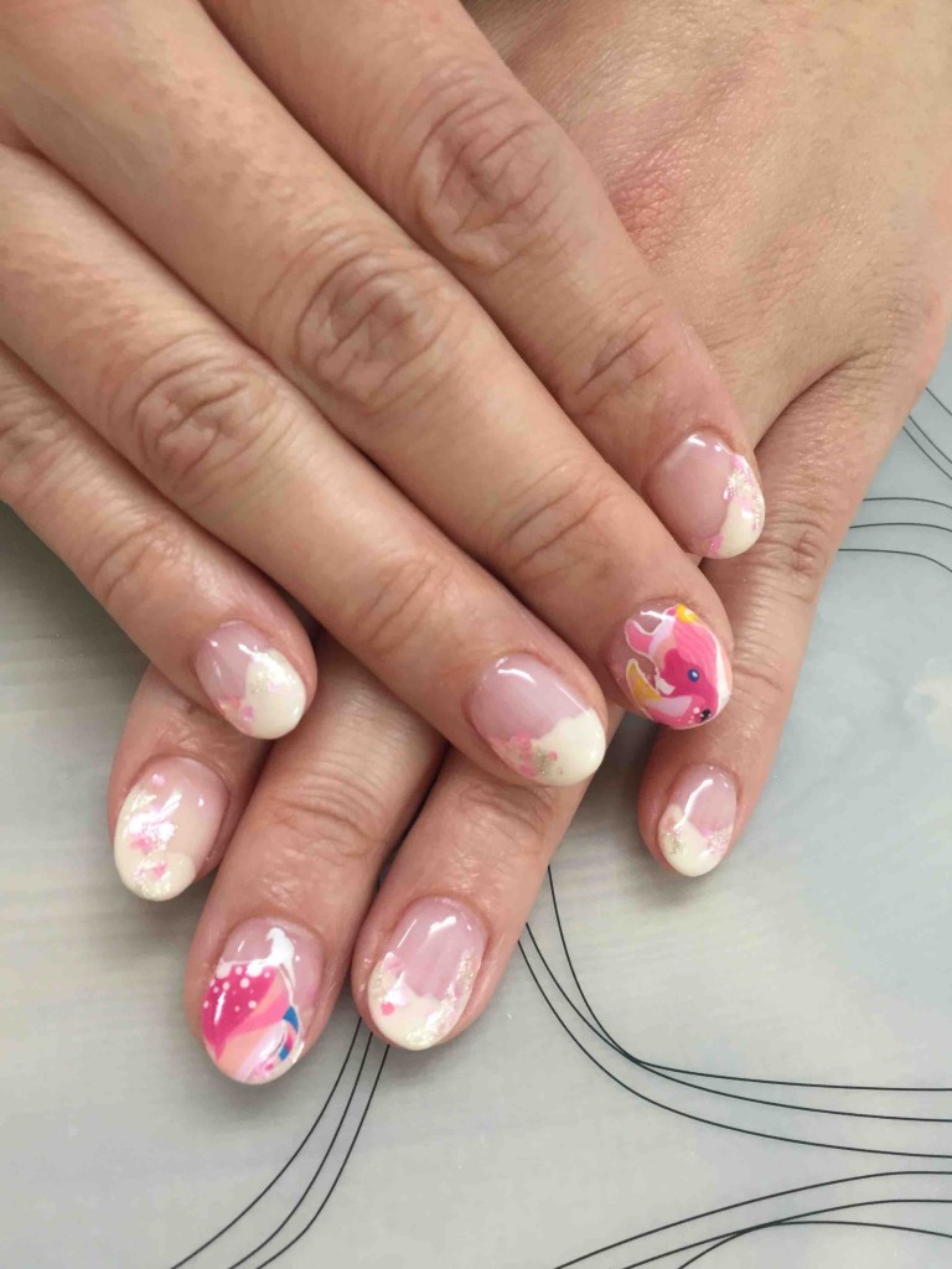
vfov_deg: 61.7
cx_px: 476
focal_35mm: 29
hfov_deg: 48.2
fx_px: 1063
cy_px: 634
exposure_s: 1/33
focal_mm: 4.15
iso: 50
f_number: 2.2
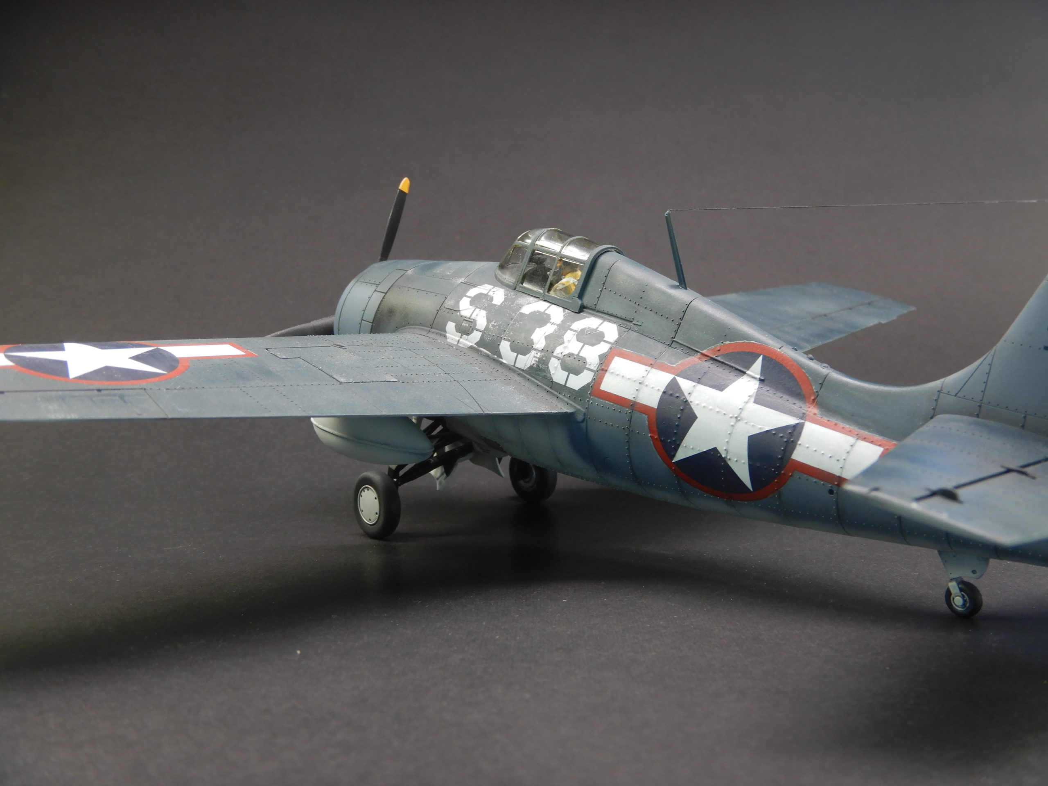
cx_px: 524
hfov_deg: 50.1
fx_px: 1120
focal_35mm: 37
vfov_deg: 38.7
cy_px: 393
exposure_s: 1/40
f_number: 4.2
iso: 125
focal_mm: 6.6
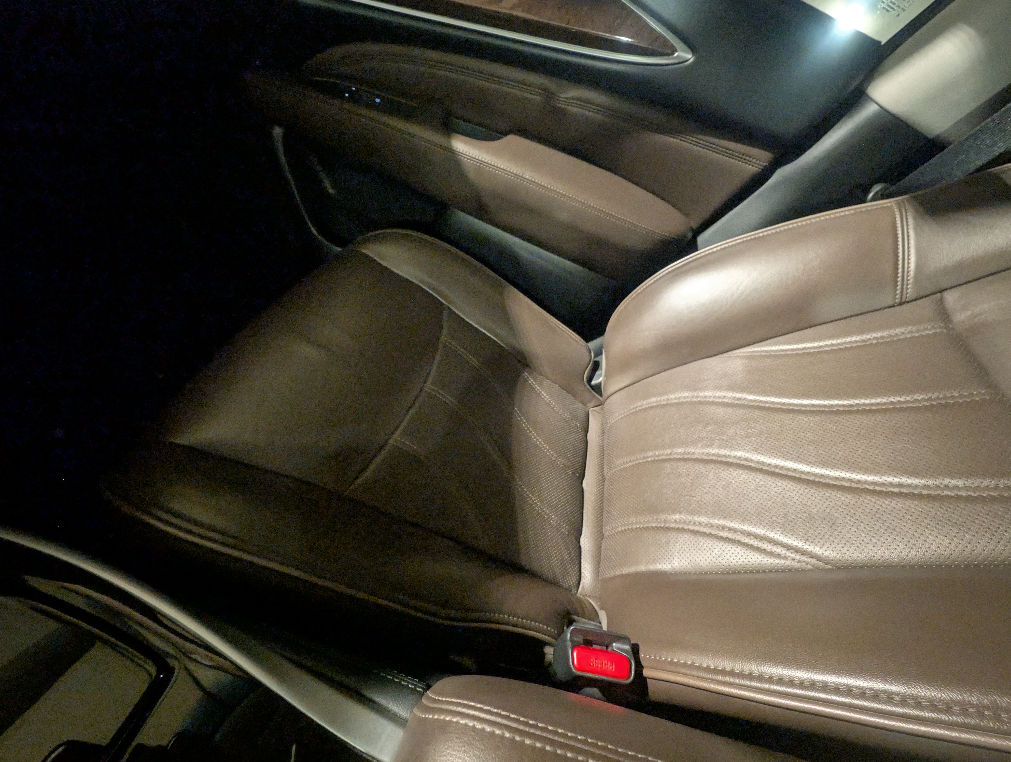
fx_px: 351
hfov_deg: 110.5
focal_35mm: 12
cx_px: 506
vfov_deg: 94.6
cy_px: 381
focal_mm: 2.23
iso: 1560
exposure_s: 1/15
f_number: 1.95
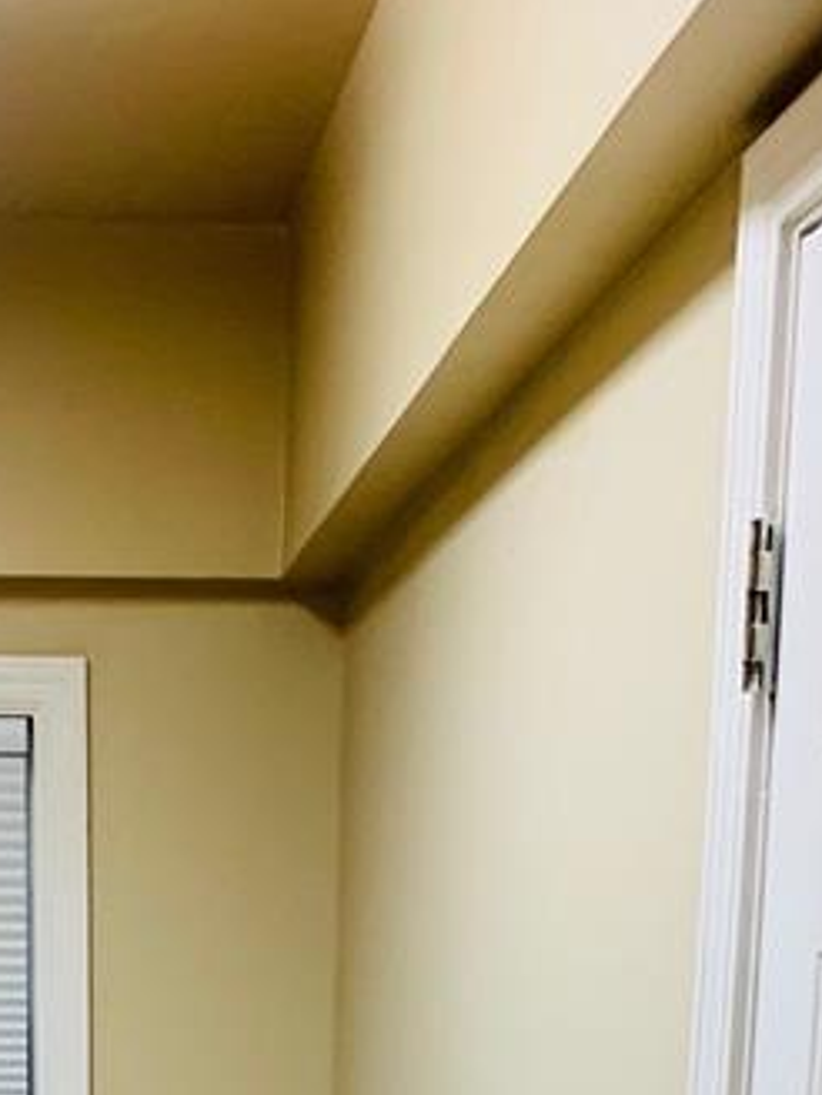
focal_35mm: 76
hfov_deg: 19.1
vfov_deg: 22.2
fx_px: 2406
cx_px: 114
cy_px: 1536
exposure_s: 1/60
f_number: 1.8
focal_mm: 4.25
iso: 100
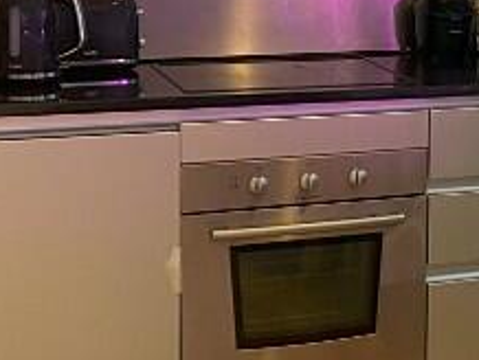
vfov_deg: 12.1
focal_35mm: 122
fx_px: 1690
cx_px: 727
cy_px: 15
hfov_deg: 14.9
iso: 200
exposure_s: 1/50
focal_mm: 5.7
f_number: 1.5
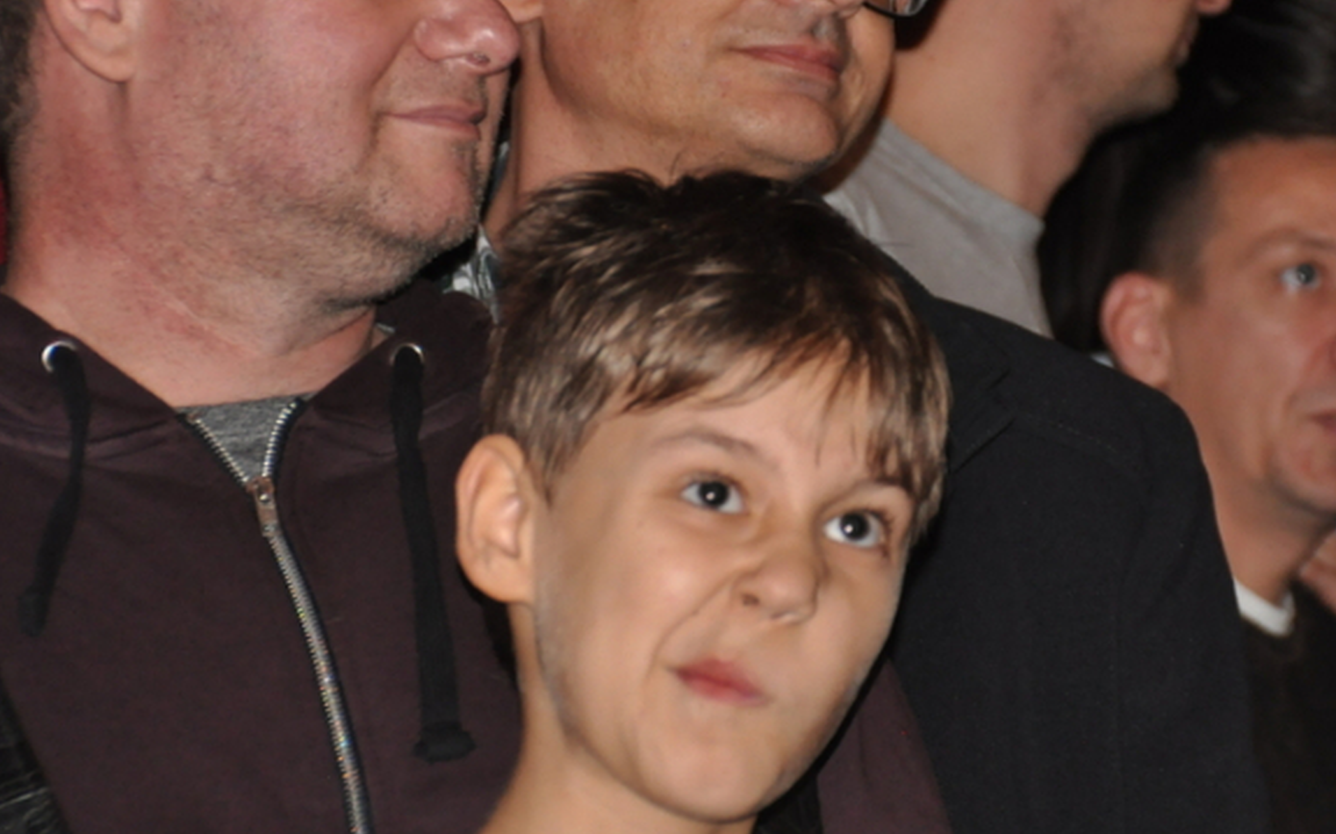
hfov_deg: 6.3
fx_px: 12085
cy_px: 239
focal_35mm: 332
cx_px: 1057
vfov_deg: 4.0
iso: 800
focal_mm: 122
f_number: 5.6
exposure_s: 1/60
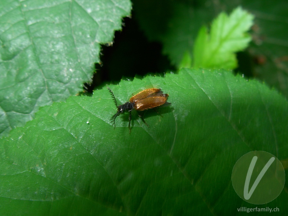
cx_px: 144
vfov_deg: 36.8
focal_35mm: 39
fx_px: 325
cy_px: 107
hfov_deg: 47.8
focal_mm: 6.3
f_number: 4.9
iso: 79
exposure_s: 1/22.6
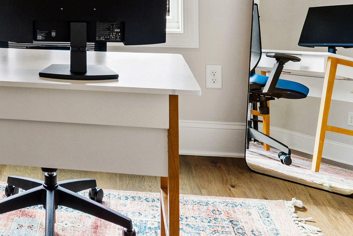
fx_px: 530
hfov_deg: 34.0
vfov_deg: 22.2
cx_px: 8
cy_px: -79
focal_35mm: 54
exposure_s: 1/4
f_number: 8
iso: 100
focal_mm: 10
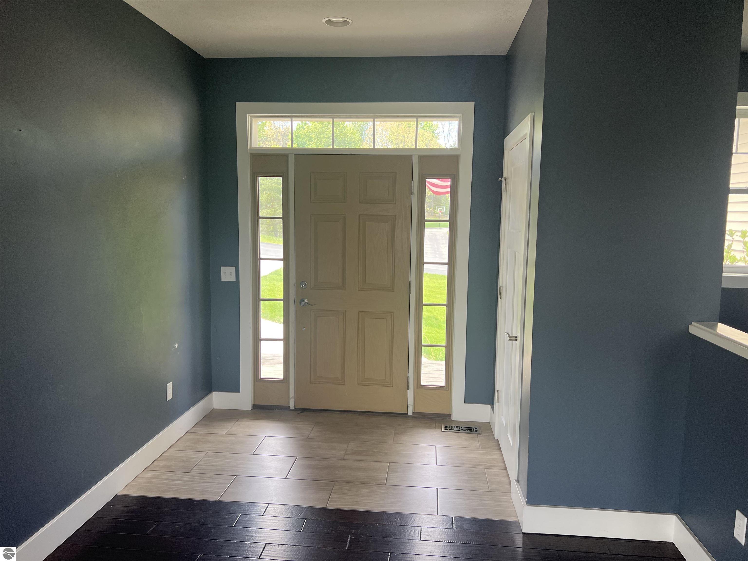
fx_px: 562
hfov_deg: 67.3
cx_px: 374
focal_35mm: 26
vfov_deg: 53.1
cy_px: 280
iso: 64
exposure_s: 1/126
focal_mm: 5.7
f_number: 1.5
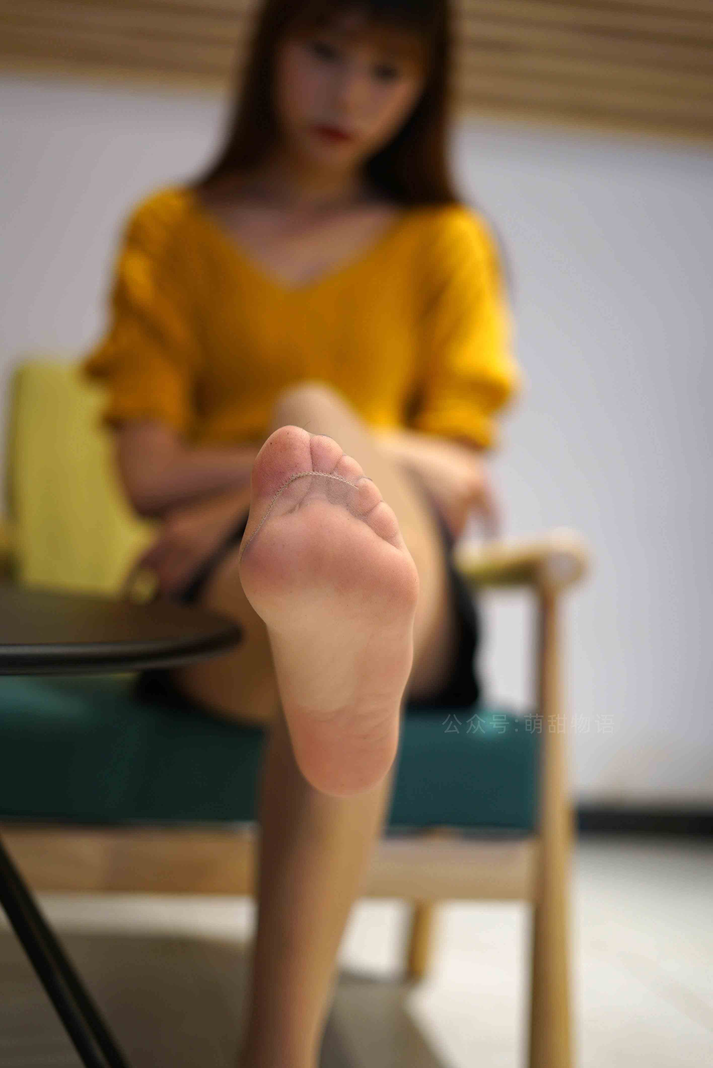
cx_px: 356
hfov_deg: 27.0
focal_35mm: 50
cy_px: 534
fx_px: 1483
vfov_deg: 39.6
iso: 200
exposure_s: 1/160
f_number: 1.8
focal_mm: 50
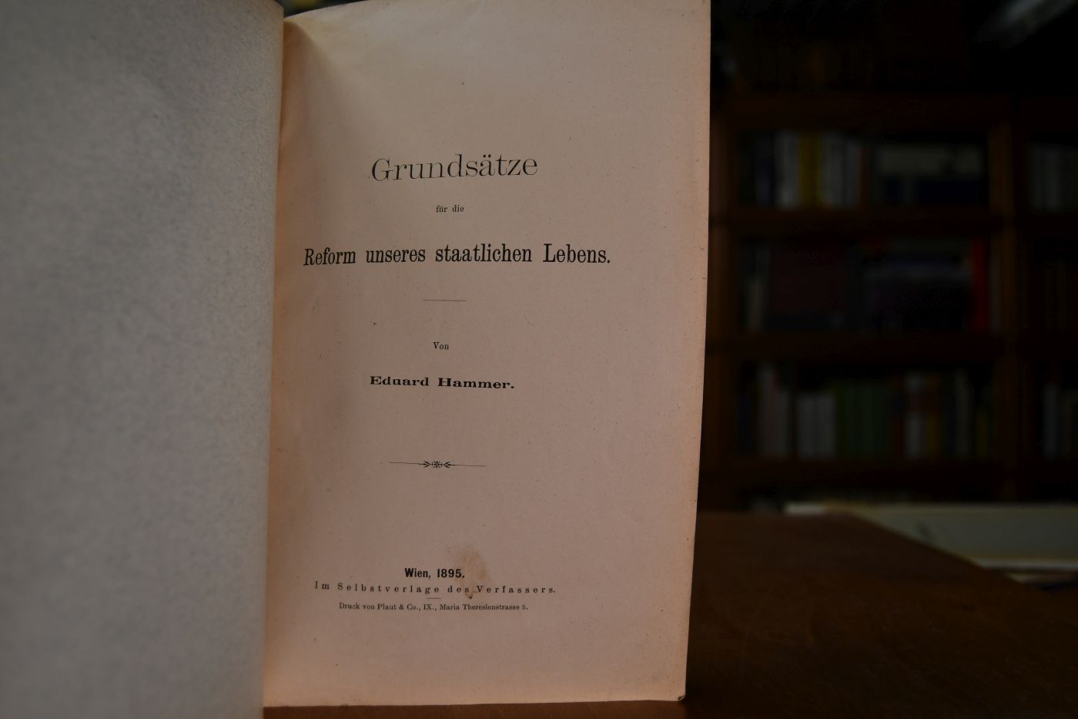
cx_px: 539
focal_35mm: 33
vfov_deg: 40.0
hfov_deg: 57.2
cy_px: 360
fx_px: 988
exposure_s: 1/250
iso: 400
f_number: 3.8
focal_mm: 22
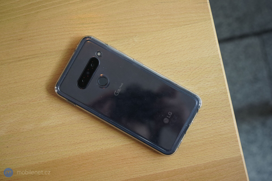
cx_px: 136
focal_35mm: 55
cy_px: 90
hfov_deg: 36.2
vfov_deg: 24.6
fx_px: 416
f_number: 4.5
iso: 2500
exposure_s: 1/320
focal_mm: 55
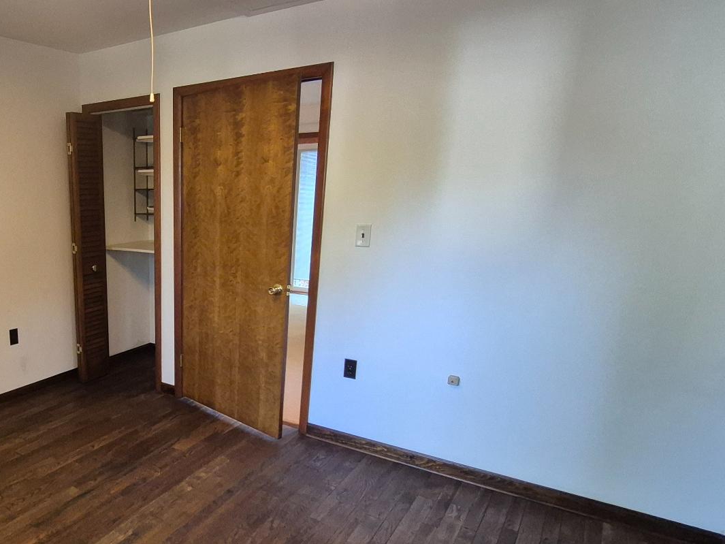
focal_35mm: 25
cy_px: 327
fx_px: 524
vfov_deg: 54.5
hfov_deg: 63.0
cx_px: 137
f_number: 2.2
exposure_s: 1/60
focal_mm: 1.74
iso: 500
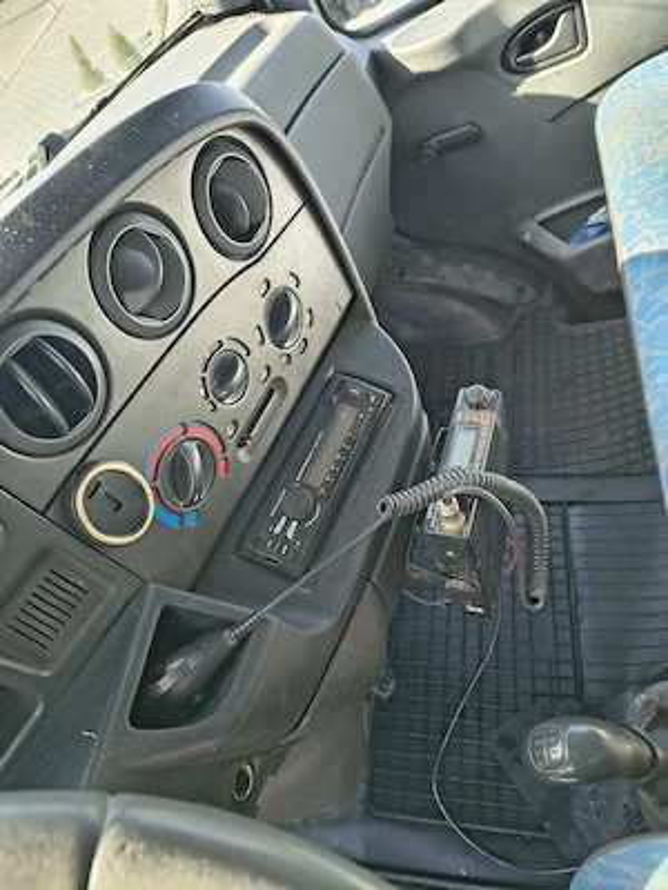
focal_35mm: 24
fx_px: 618
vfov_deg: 71.6
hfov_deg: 56.8
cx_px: 334
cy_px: 445
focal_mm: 5.56
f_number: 1.8
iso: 131
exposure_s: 1/100
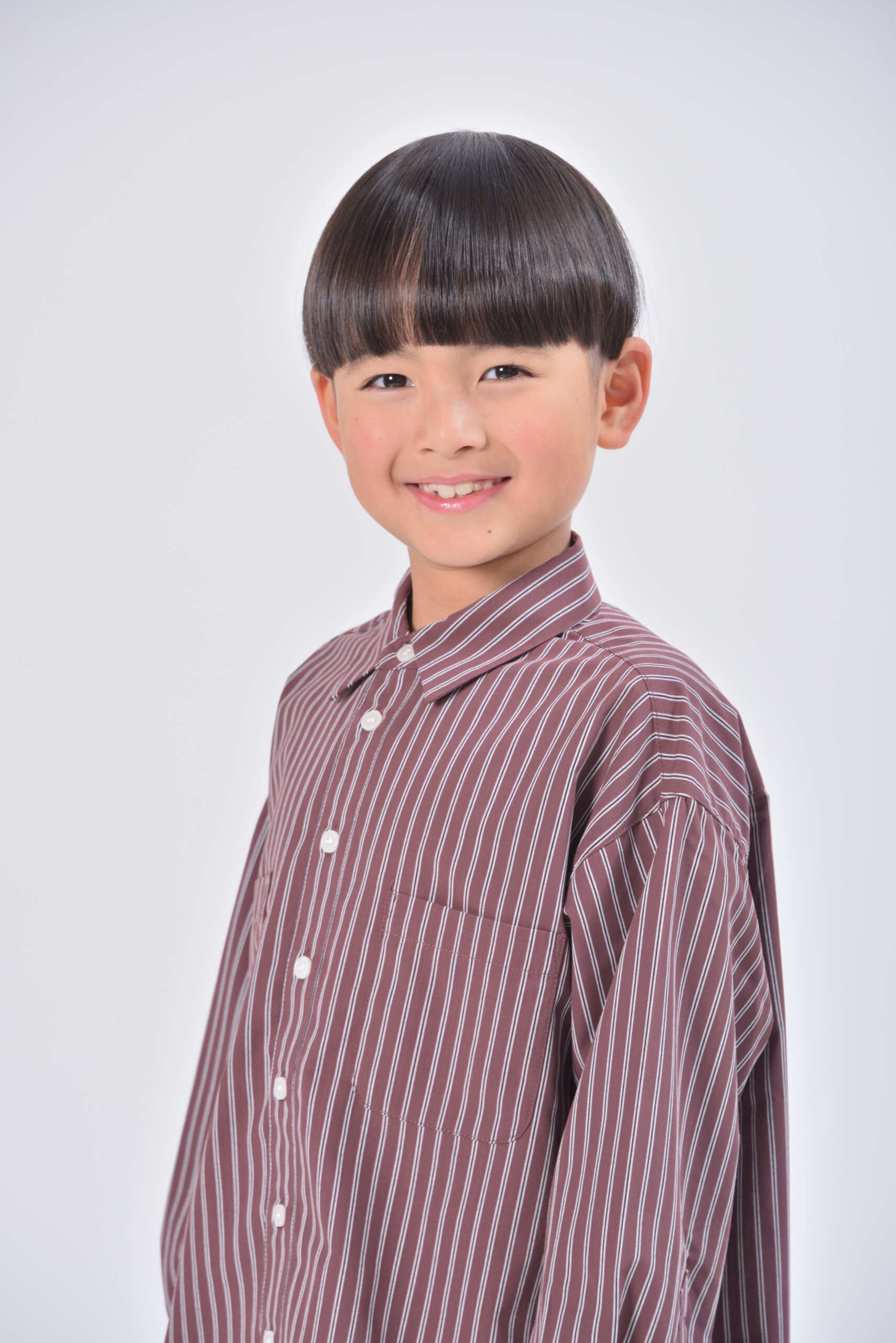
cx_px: 448
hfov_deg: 7.6
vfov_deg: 11.4
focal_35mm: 180
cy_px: 672
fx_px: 6713
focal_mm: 180
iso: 200
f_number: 8
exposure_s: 1/160
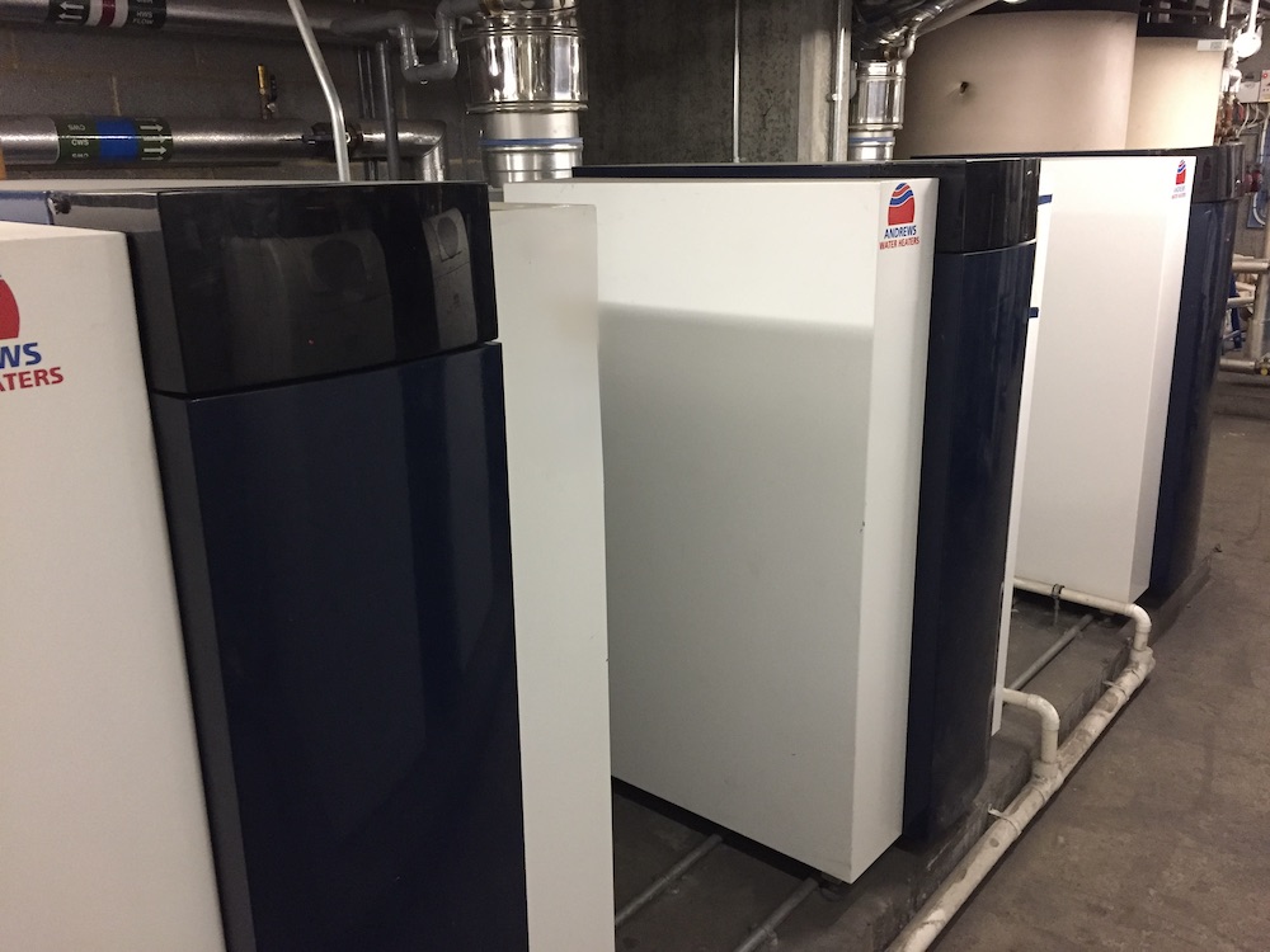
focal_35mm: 29
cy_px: 476
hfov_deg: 61.7
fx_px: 1064
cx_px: 635
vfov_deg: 48.2
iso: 250
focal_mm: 4.15
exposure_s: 1/25
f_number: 2.2
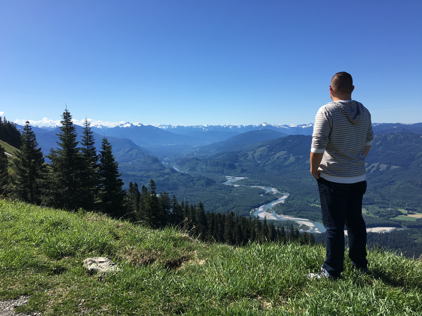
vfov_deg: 48.2
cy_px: 158
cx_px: 211
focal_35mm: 29
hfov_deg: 61.7
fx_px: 354
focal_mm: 4.15
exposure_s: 1/1570
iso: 25
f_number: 2.2
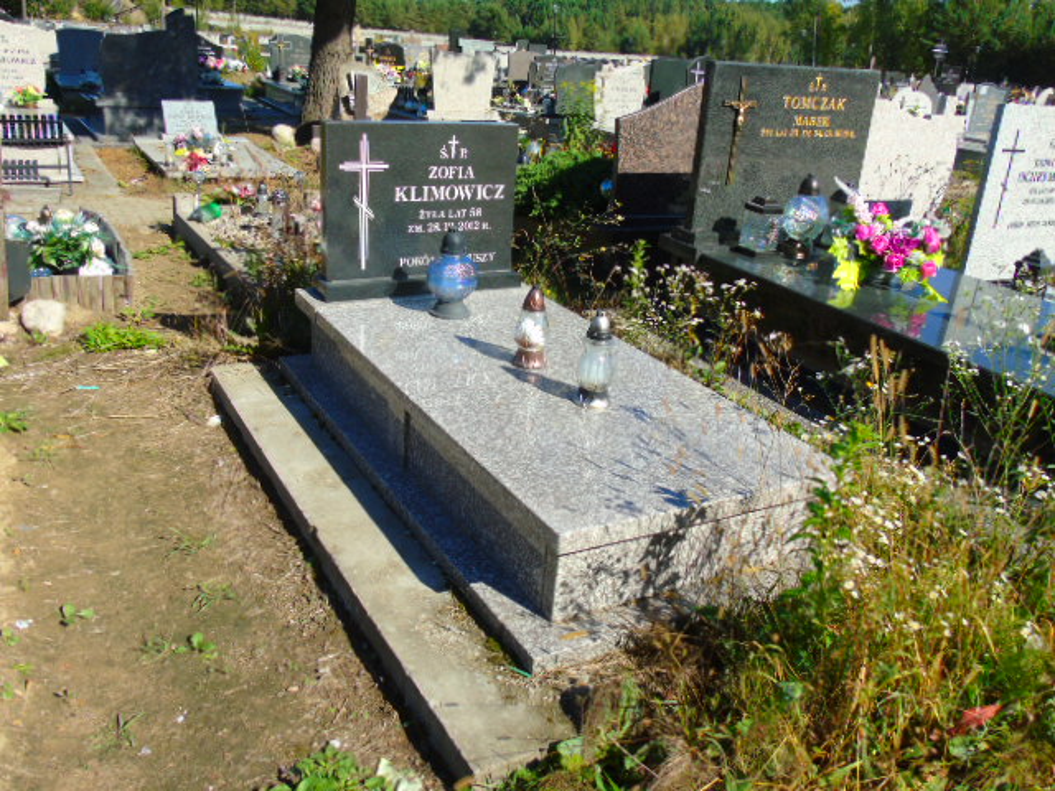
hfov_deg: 61.7
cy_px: 396
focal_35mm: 29
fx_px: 884
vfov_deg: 48.2
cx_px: 528
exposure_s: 1/640
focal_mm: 5.2
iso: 80
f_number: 3.6
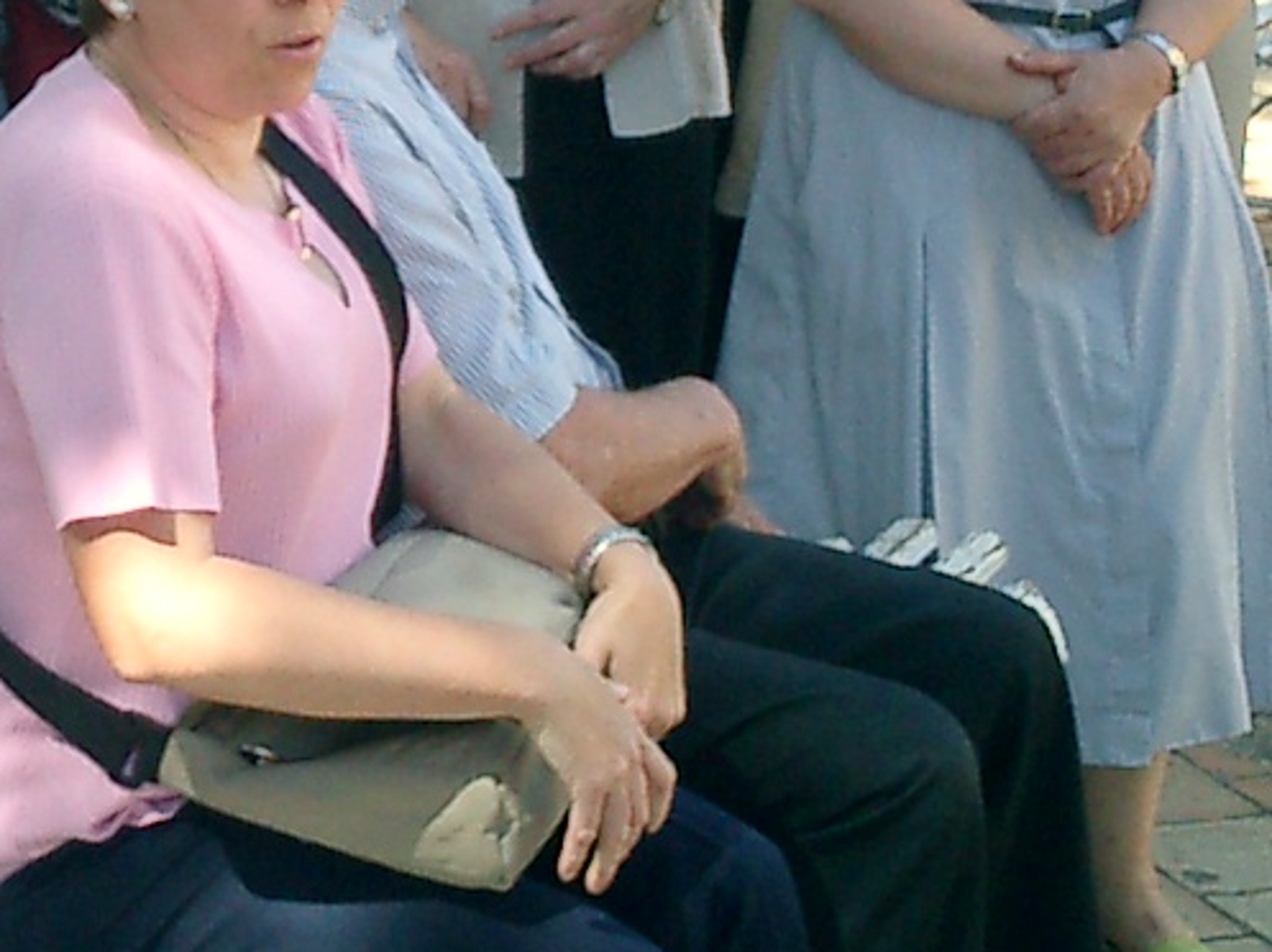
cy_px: -77
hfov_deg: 16.5
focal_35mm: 116
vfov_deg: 12.5
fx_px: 4259
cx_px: -79
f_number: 3.2
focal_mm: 7.5
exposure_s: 1/200
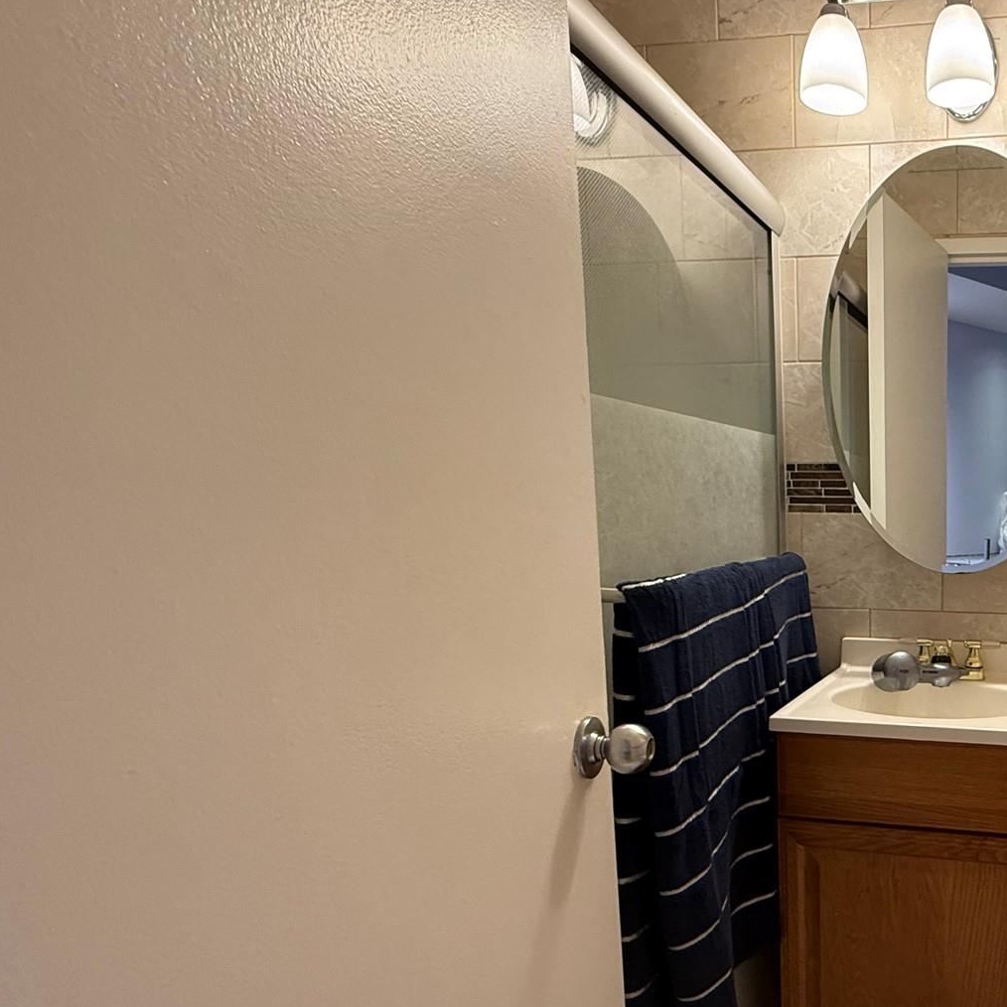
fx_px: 823
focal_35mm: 25
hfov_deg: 53.2
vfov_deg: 61.9
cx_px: 947
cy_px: 639
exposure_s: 1/60
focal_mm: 2.22
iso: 250
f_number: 2.2
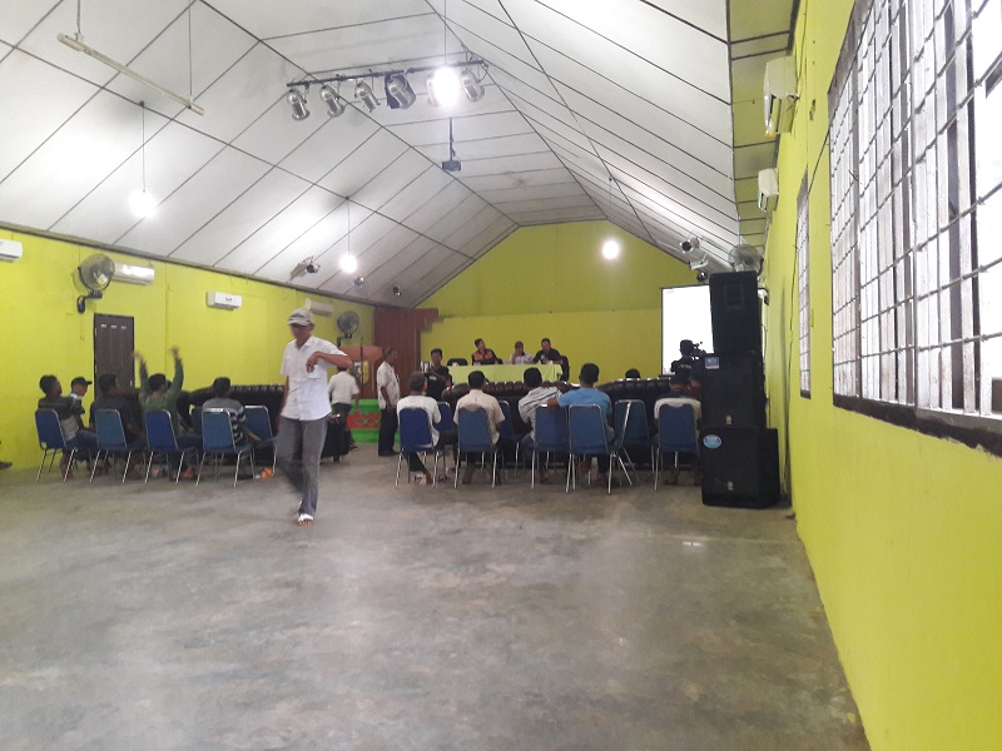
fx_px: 810
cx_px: 501
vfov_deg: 49.7
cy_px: 376
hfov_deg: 63.4
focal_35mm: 28
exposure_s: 1/17
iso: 250
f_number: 1.9
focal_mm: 3.7
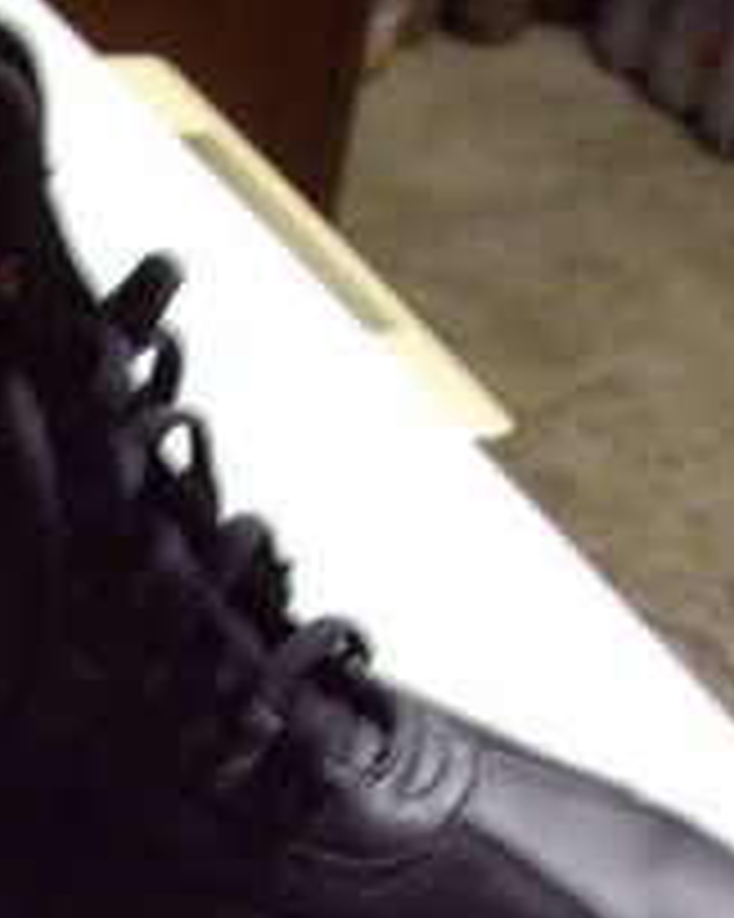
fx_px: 2962
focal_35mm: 109
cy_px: 864
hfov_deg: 13.1
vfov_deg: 17.3
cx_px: -486
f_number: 2.7
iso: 200
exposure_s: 1/4
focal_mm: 6.2
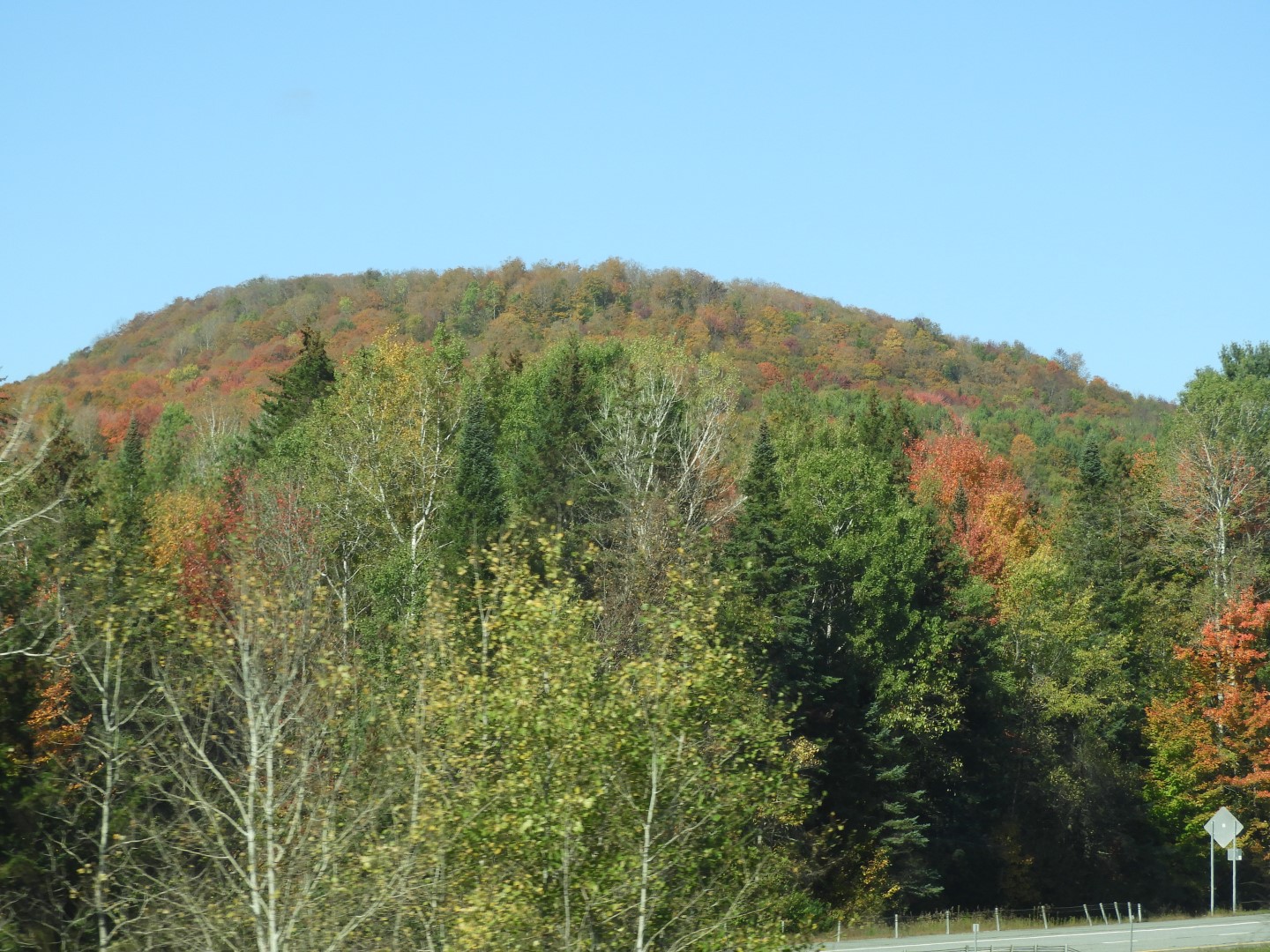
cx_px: 635
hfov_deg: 13.2
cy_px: 476
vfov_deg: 9.9
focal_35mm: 150
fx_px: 5503
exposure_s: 1/320
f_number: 5.2
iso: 100
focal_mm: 26.9
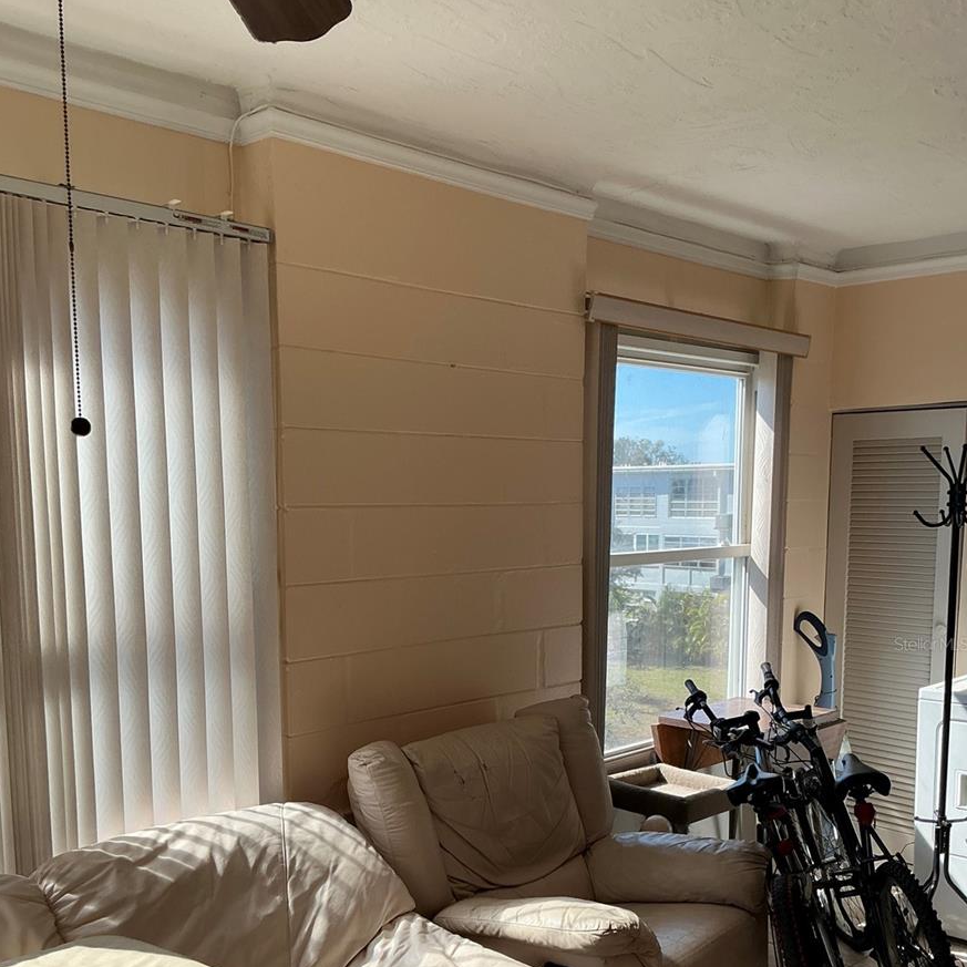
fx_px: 1075
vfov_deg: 47.7
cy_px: 644
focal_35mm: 34
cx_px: 474
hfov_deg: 48.4
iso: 20
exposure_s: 1/205
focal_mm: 3
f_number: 1.8
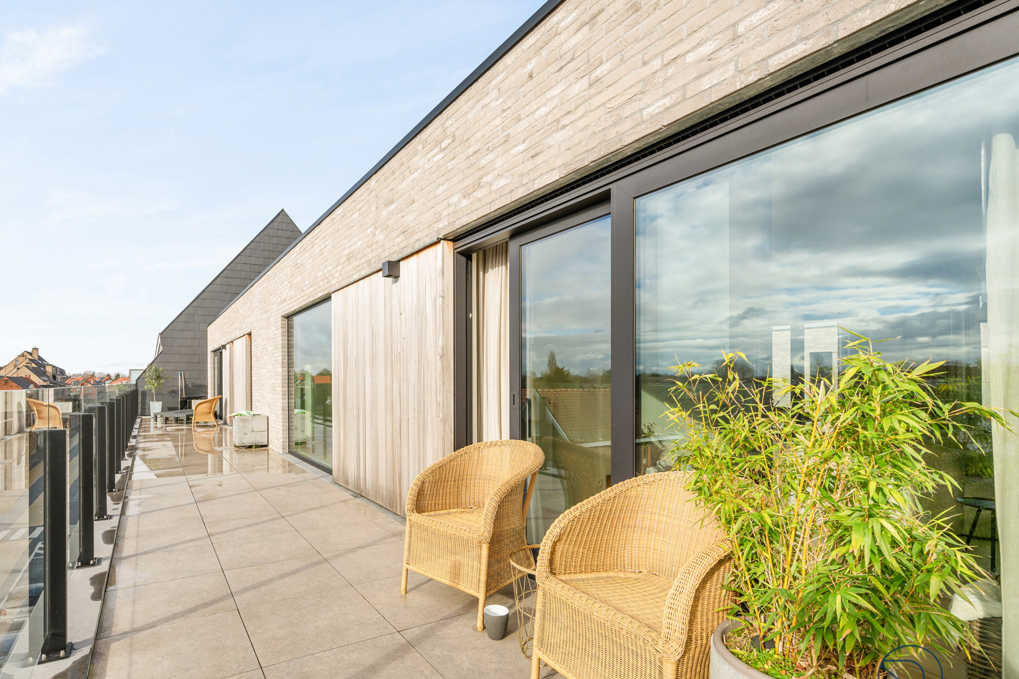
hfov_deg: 89.3
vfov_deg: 67.2
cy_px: 375
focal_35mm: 18
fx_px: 509
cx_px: 431
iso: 200
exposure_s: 1/200
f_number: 9
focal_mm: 15
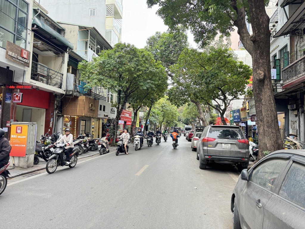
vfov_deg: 56.8
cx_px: 152
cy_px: 114
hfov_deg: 71.6
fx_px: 211
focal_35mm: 24
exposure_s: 1/121
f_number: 1.78
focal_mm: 6.76
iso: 160
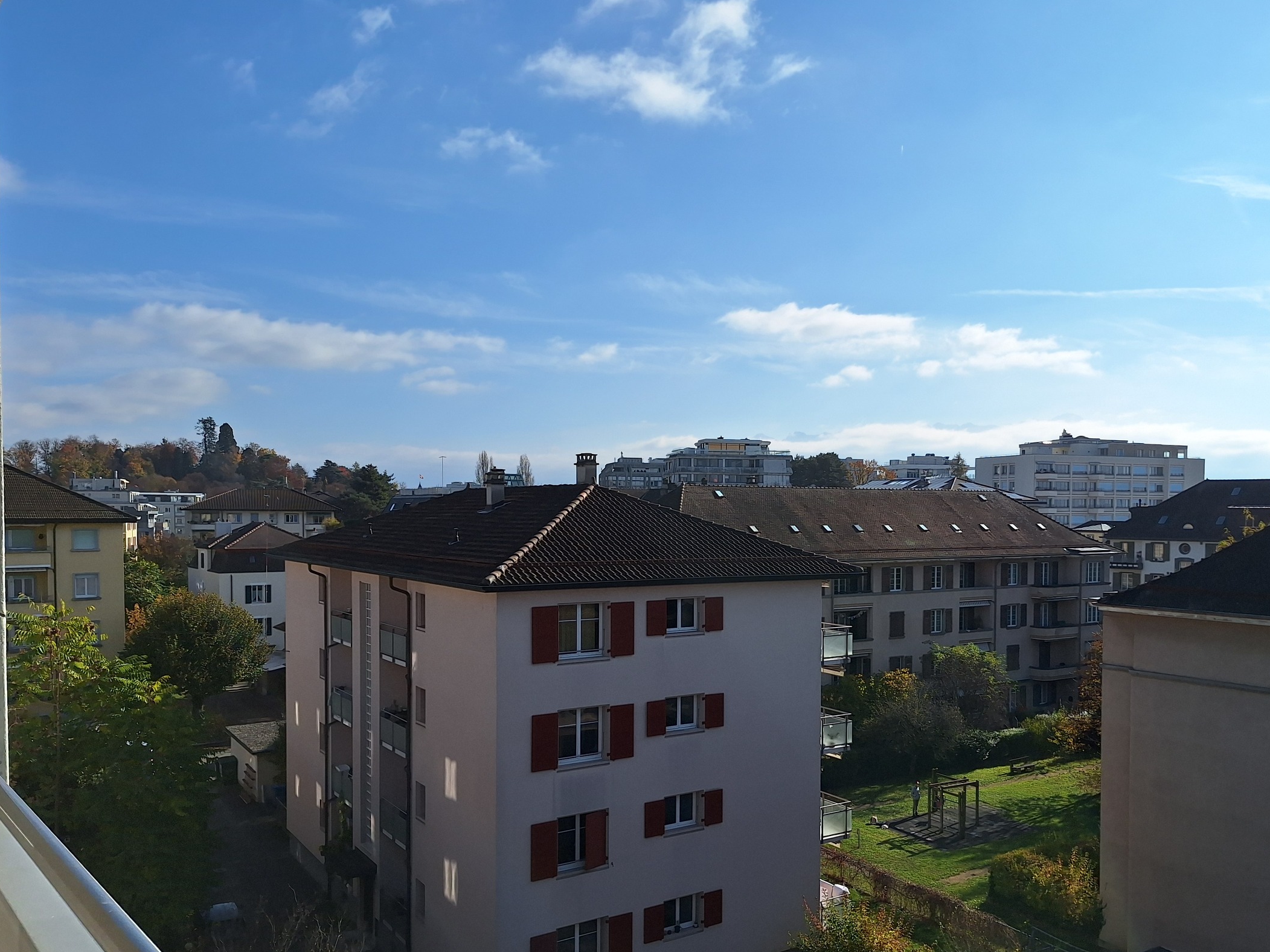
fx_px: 1027
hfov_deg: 63.1
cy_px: 551
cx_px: 733
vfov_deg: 49.6
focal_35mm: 28
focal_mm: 5.54
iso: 40
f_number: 1.8
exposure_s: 1/7576
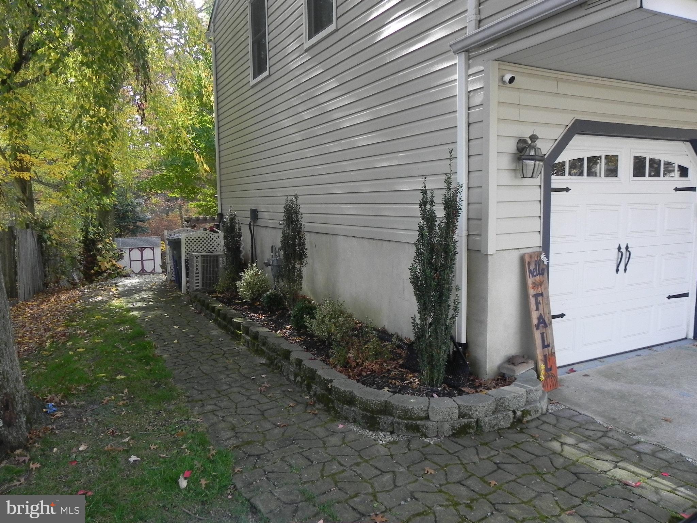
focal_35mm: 26
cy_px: 262
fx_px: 524
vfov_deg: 53.1
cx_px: 348
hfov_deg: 67.3
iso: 160
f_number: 4
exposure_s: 1/92.1
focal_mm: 4.6
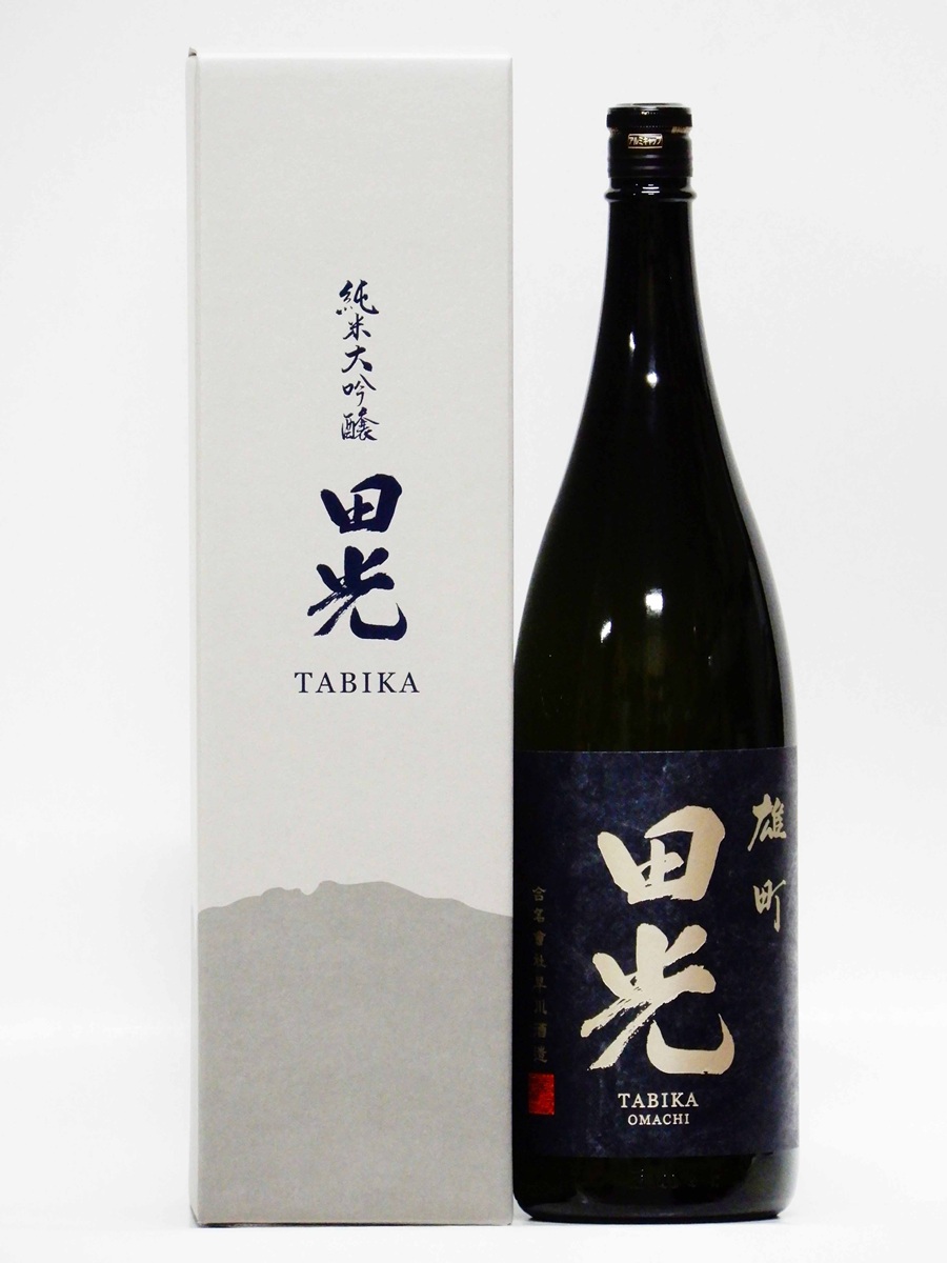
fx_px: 12767
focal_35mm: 350
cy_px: 632
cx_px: 474
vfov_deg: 5.7
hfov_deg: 4.2
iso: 800
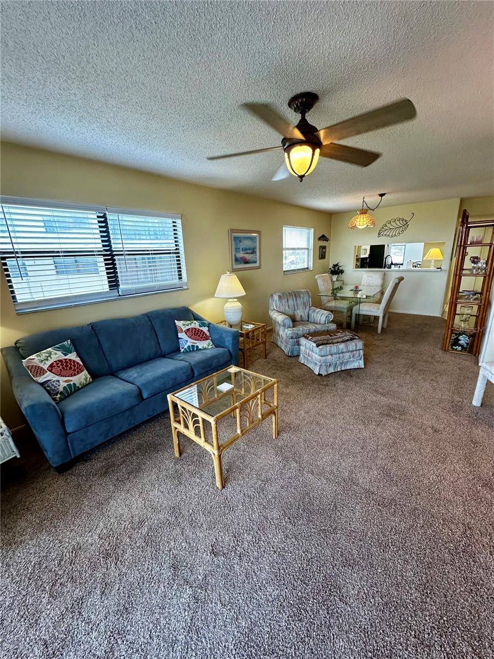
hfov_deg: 85.7
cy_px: 330
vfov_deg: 102.1
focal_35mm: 14
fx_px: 266
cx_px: 247
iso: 160
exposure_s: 1/120
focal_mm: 2.22
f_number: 2.2
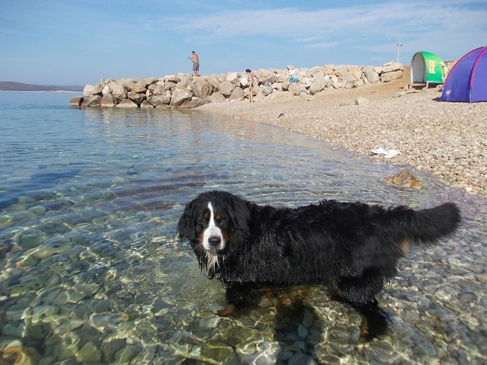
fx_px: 394
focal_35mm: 28
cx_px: 244
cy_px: 182
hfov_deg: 63.4
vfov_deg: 49.7
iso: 80
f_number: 5.4
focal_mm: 4
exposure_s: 1/400
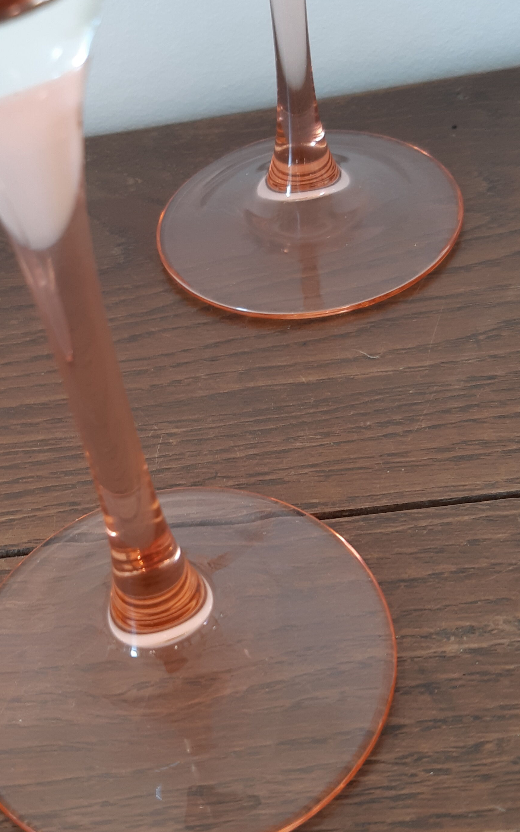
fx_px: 1043
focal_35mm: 46
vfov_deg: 43.5
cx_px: 177
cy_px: 425
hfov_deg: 27.8
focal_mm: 3.93
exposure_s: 1/50
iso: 40
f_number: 1.7
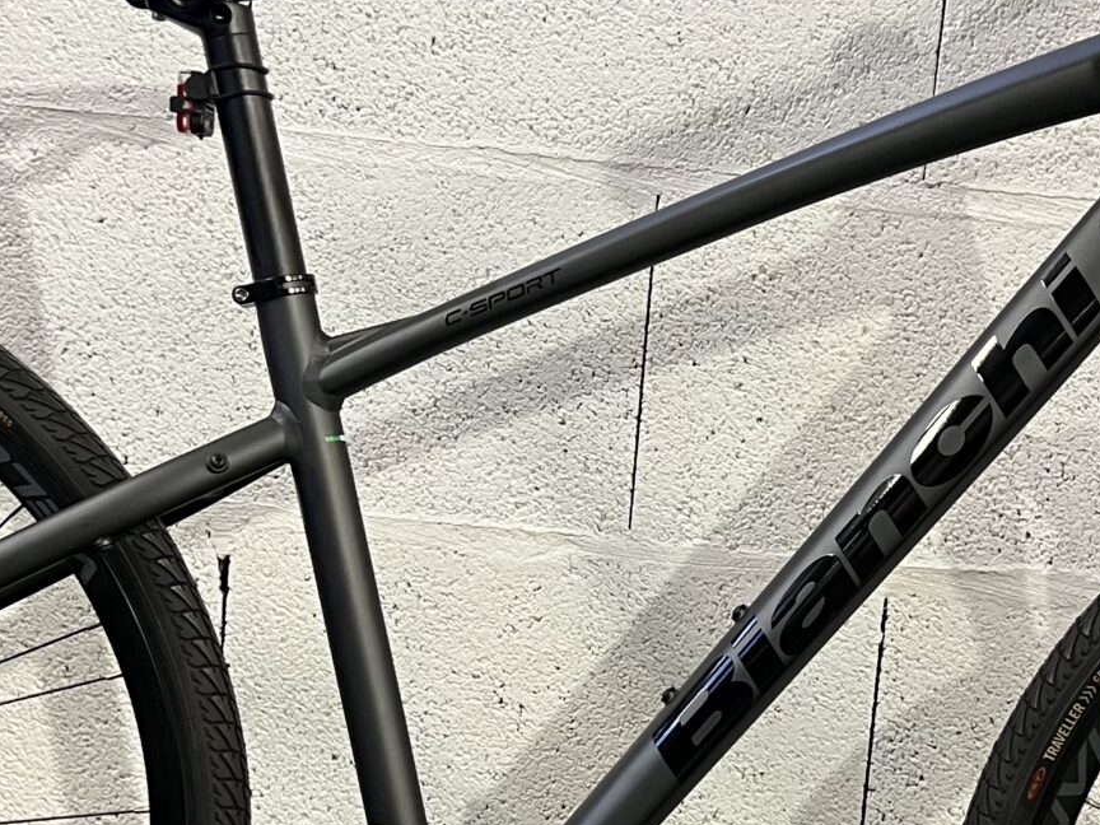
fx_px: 2447
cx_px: 670
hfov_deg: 25.3
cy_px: 708
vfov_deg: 18.9
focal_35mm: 77
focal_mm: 5.7
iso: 80
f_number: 1.5
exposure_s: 1/50
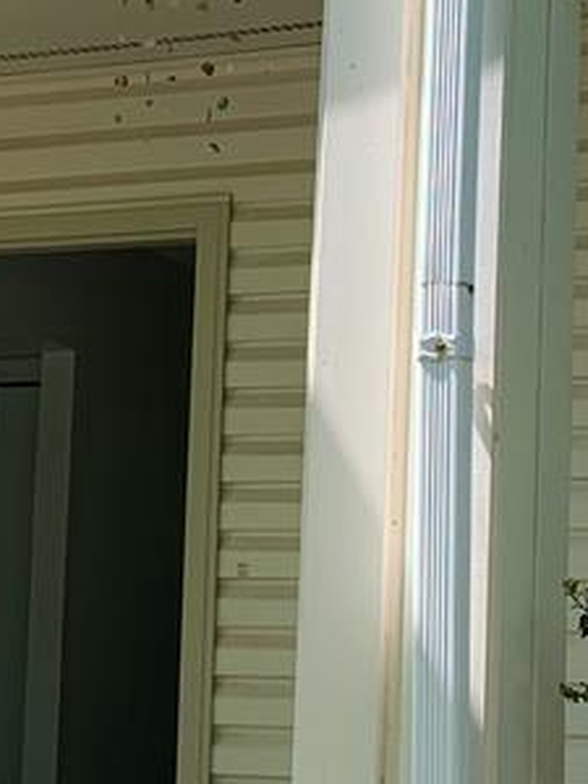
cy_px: 285
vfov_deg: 14.8
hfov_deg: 10.9
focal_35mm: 133
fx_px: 3012
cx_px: -118
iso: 25
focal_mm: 4.25
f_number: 1.8
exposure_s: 1/358
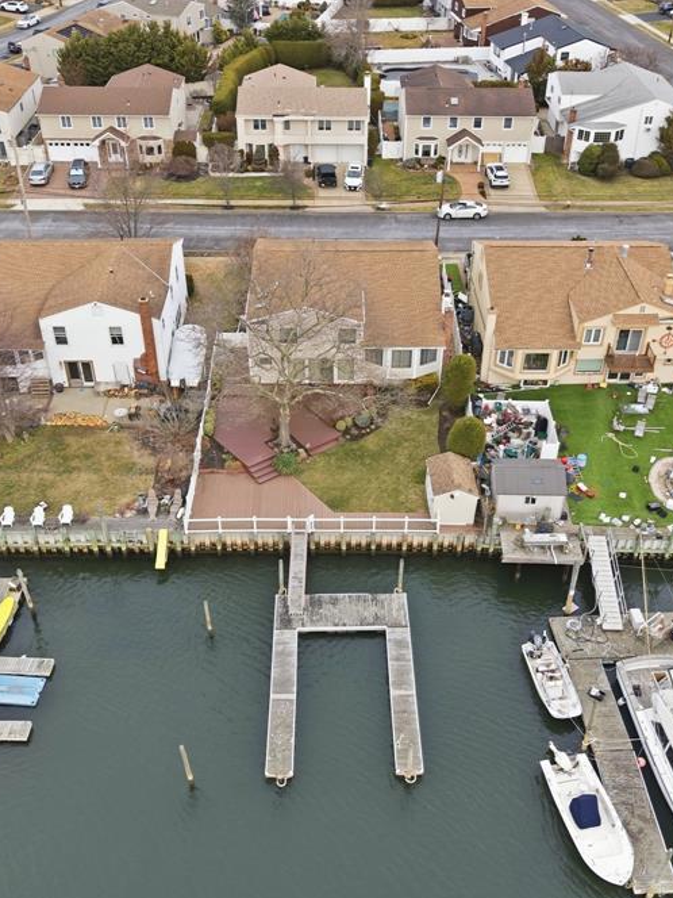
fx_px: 959
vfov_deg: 50.1
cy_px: 453
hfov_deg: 38.7
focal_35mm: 37
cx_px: 346
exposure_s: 1/2000
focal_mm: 8.7
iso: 160
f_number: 1.8
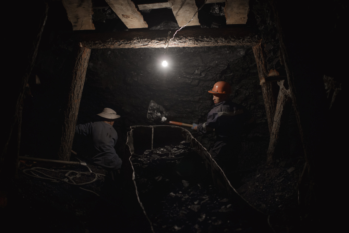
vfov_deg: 37.9
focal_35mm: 35
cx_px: 174
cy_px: 116
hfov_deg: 54.4
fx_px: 339
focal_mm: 35
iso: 2000
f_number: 2.2
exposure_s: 1/125
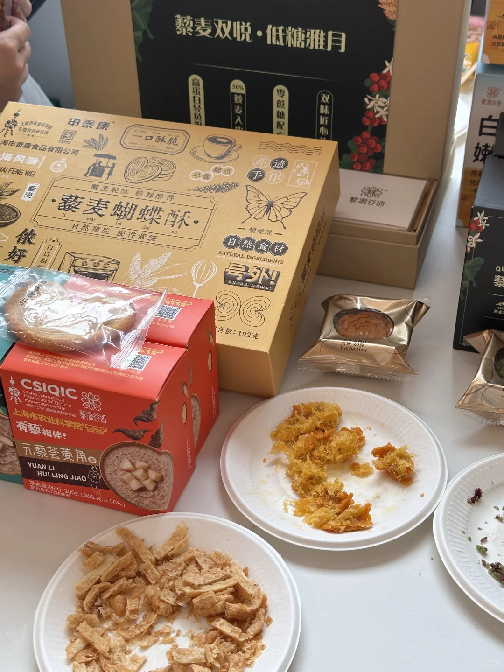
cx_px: 252
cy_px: 336
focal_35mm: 48
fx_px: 932
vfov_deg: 39.7
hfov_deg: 30.3
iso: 50
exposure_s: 1/100
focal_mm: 6.86
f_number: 1.78
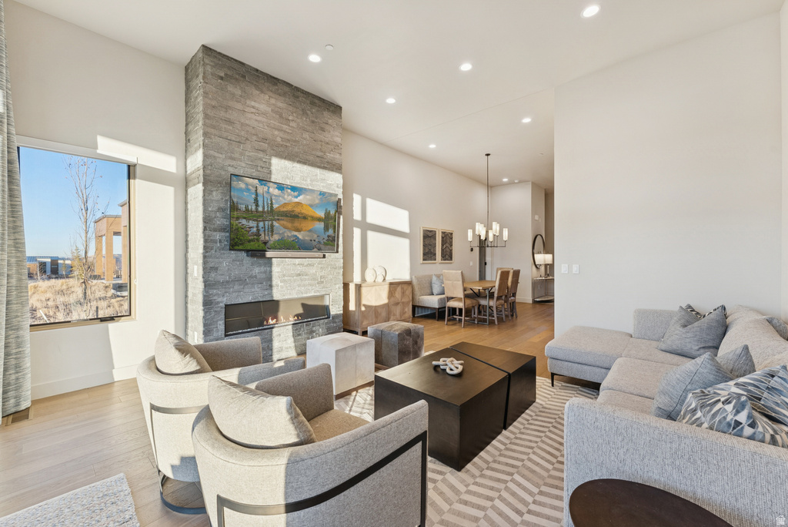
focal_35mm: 14
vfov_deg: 81.3
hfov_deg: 104.2
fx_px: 307
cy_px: 264
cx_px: 394
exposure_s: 1/160
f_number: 8
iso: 640
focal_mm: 14
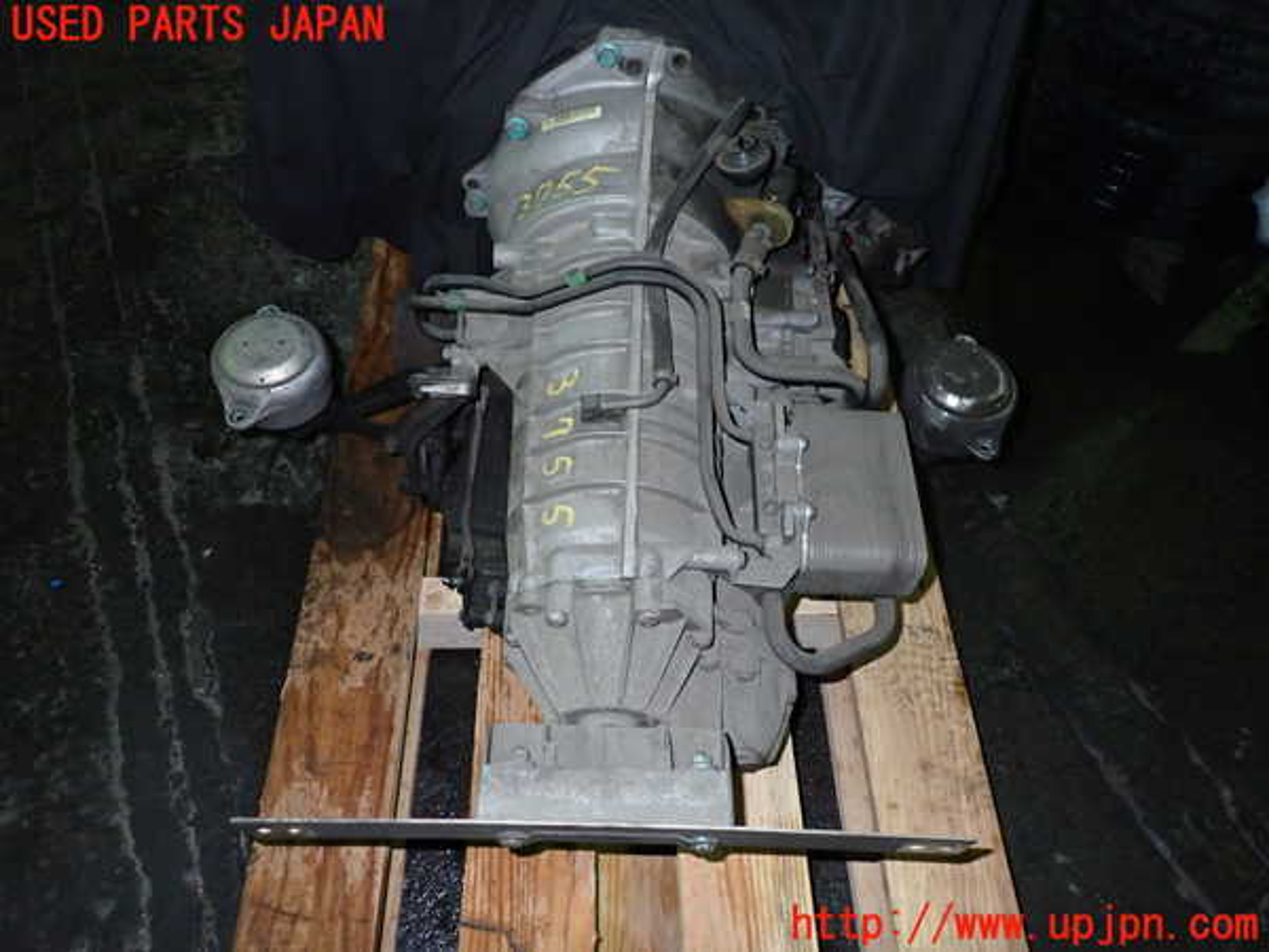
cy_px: 476
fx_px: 916
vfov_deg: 54.9
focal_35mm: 25
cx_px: 634
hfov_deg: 69.4
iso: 640
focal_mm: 4.5
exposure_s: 1/30
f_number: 5.6
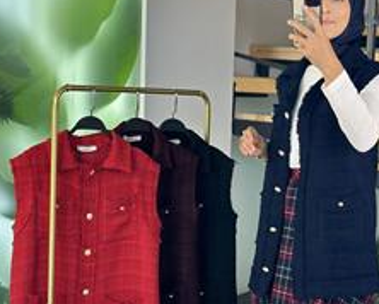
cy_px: 170
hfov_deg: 21.9
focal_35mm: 87
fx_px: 977
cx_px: 237
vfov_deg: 17.7
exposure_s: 1/179
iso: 80
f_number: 1.78
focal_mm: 6.86
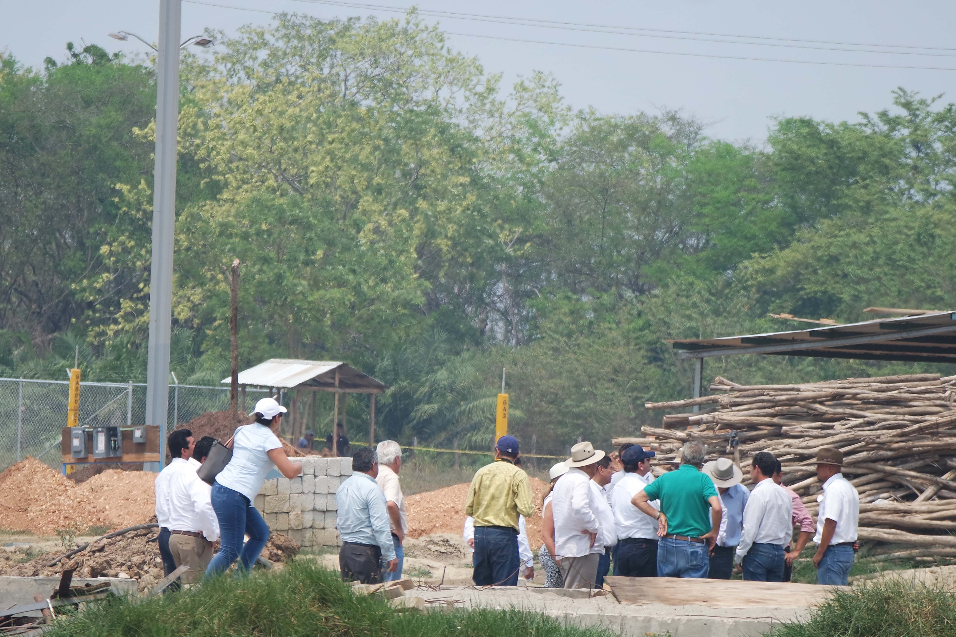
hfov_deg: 5.1
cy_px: 378
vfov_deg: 3.4
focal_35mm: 401
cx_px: 482
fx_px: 10648
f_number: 5.6
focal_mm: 200
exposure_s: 1/500
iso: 100
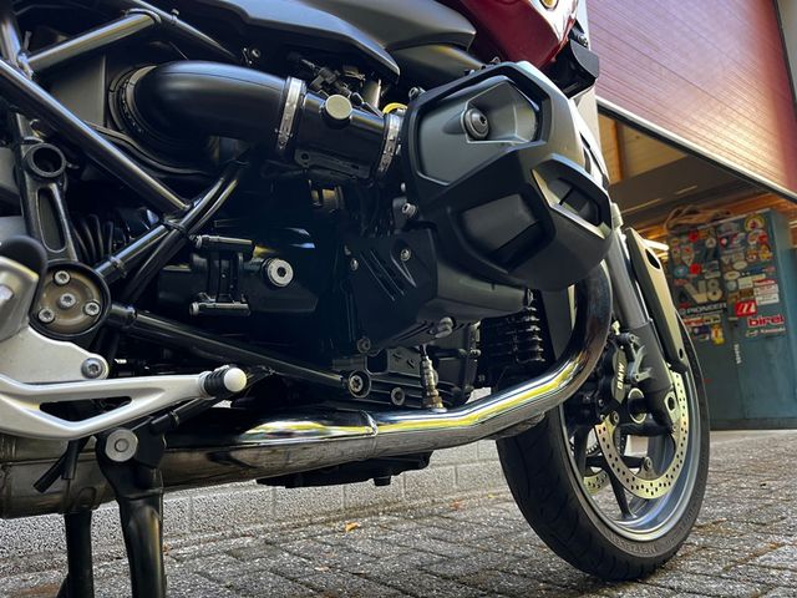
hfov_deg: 67.3
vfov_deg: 53.1
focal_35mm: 26
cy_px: 299
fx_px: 599
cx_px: 398
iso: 125
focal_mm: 5.1
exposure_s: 1/73
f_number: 1.6
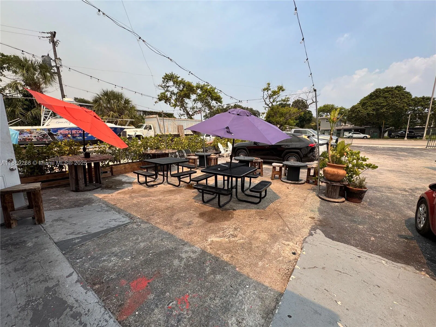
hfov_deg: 102.1
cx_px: 218
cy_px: 164
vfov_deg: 85.7
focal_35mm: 14
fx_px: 176
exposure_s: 1/1063
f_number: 2.2
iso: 40
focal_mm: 2.22
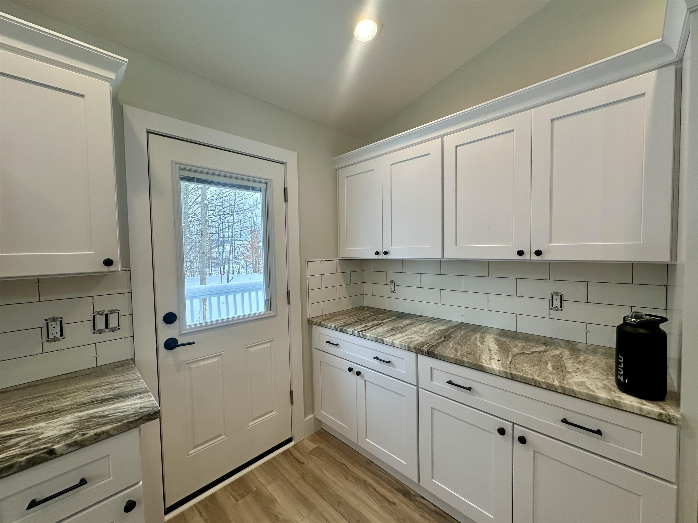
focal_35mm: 14
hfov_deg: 102.1
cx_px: 349
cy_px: 262
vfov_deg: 85.7
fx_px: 282
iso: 80
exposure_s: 1/120
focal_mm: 2.22
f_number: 2.2
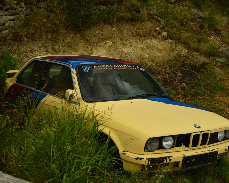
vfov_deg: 23.5
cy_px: 91
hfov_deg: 29.1
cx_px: 126
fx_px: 440
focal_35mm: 65
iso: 200
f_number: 4.5
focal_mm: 38
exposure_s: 1/160
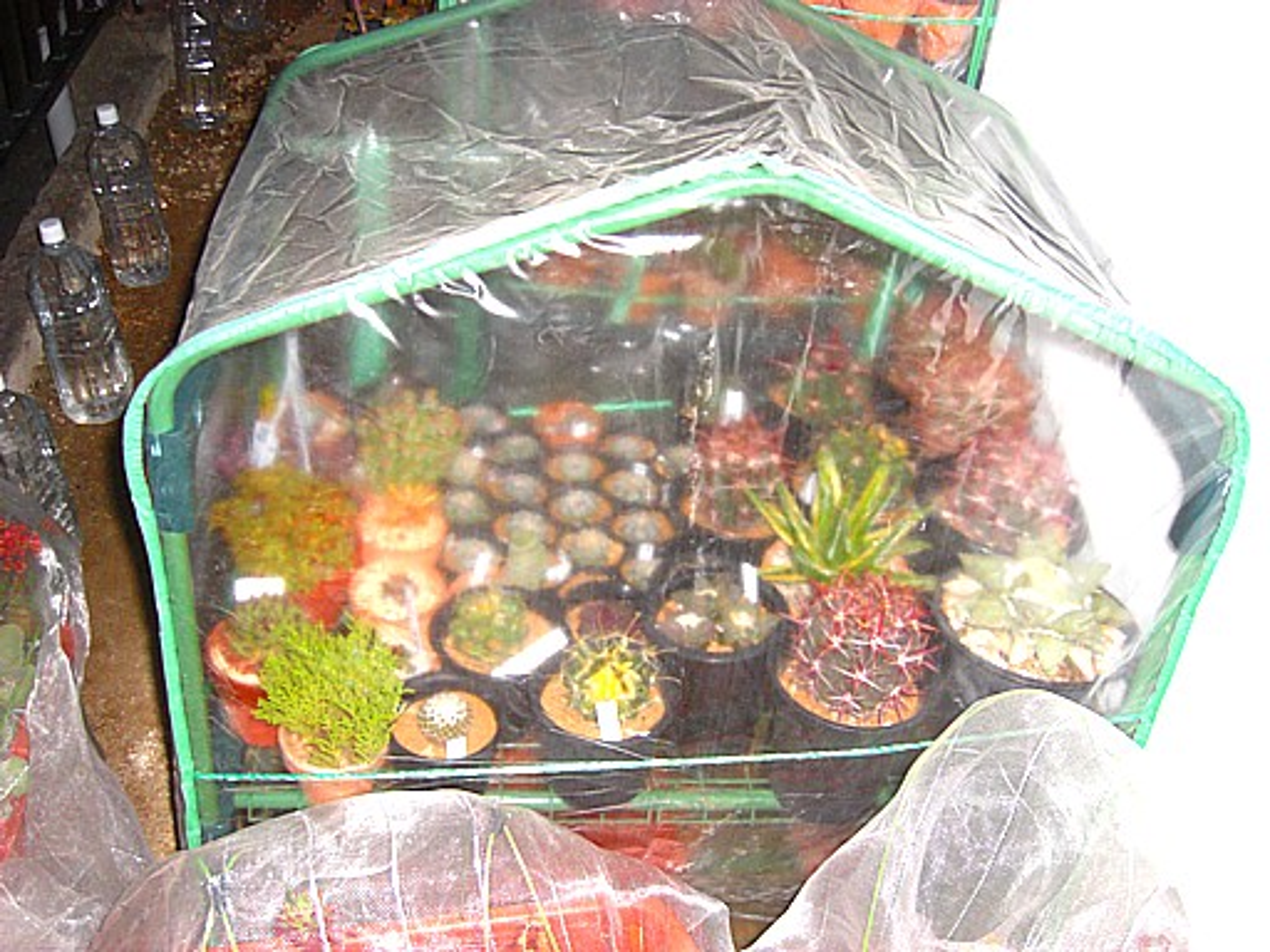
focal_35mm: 38
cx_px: 635
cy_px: 476
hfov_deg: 49.0
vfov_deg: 37.7
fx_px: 1394
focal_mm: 7.9
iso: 200
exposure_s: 1/60
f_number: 2.8
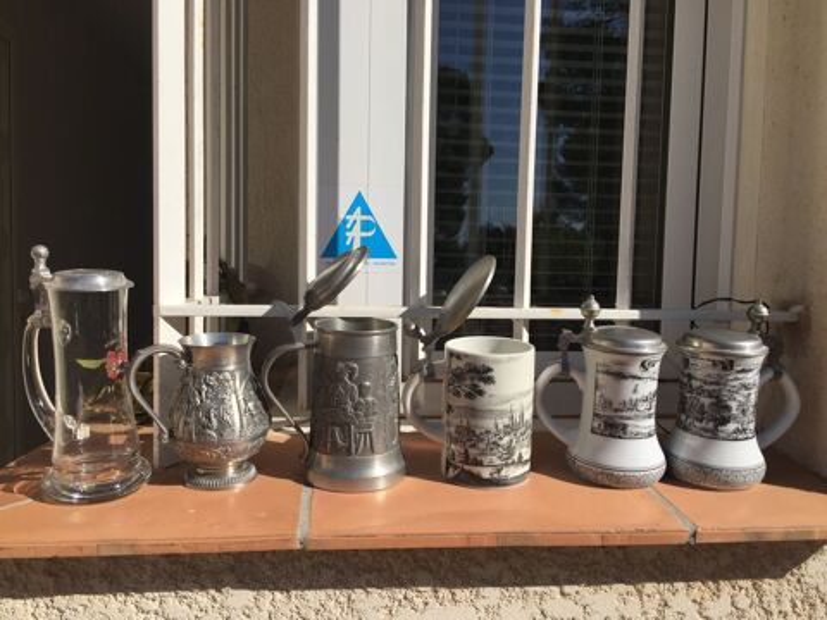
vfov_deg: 48.2
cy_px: 310
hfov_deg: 61.7
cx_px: 414
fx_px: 693
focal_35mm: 29
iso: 32
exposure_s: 1/3300
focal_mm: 4.15
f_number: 2.2
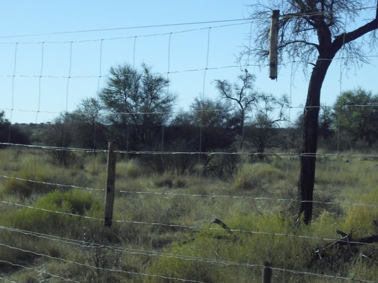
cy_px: 94
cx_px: 257
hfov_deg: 18.3
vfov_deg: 13.8
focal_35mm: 107
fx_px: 1168
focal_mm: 12.8
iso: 100
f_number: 12
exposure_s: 1/125
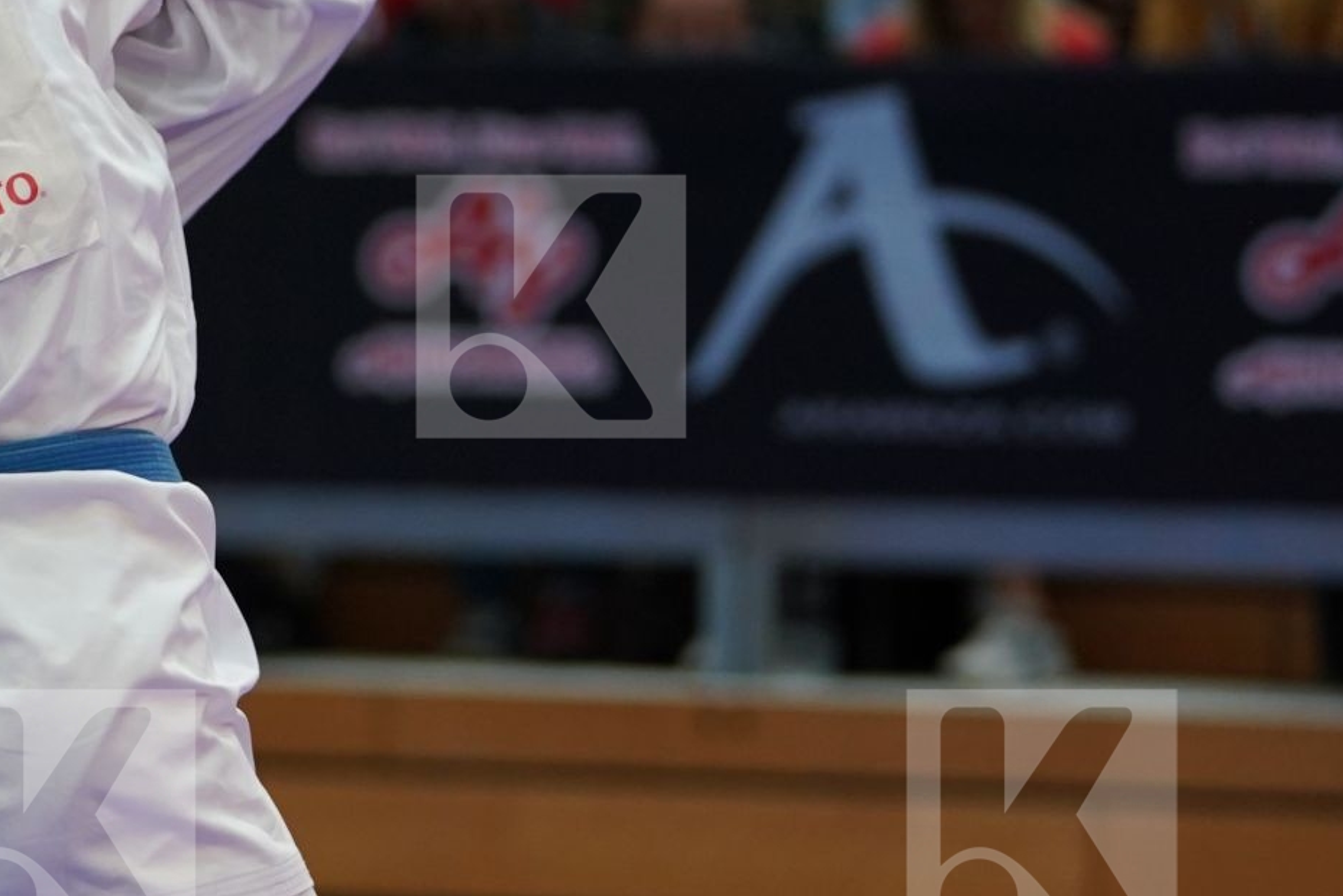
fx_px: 13245
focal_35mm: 355
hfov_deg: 5.8
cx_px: 61
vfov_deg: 3.9
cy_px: 307
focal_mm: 122
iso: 1000
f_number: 2.8
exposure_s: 1/1000
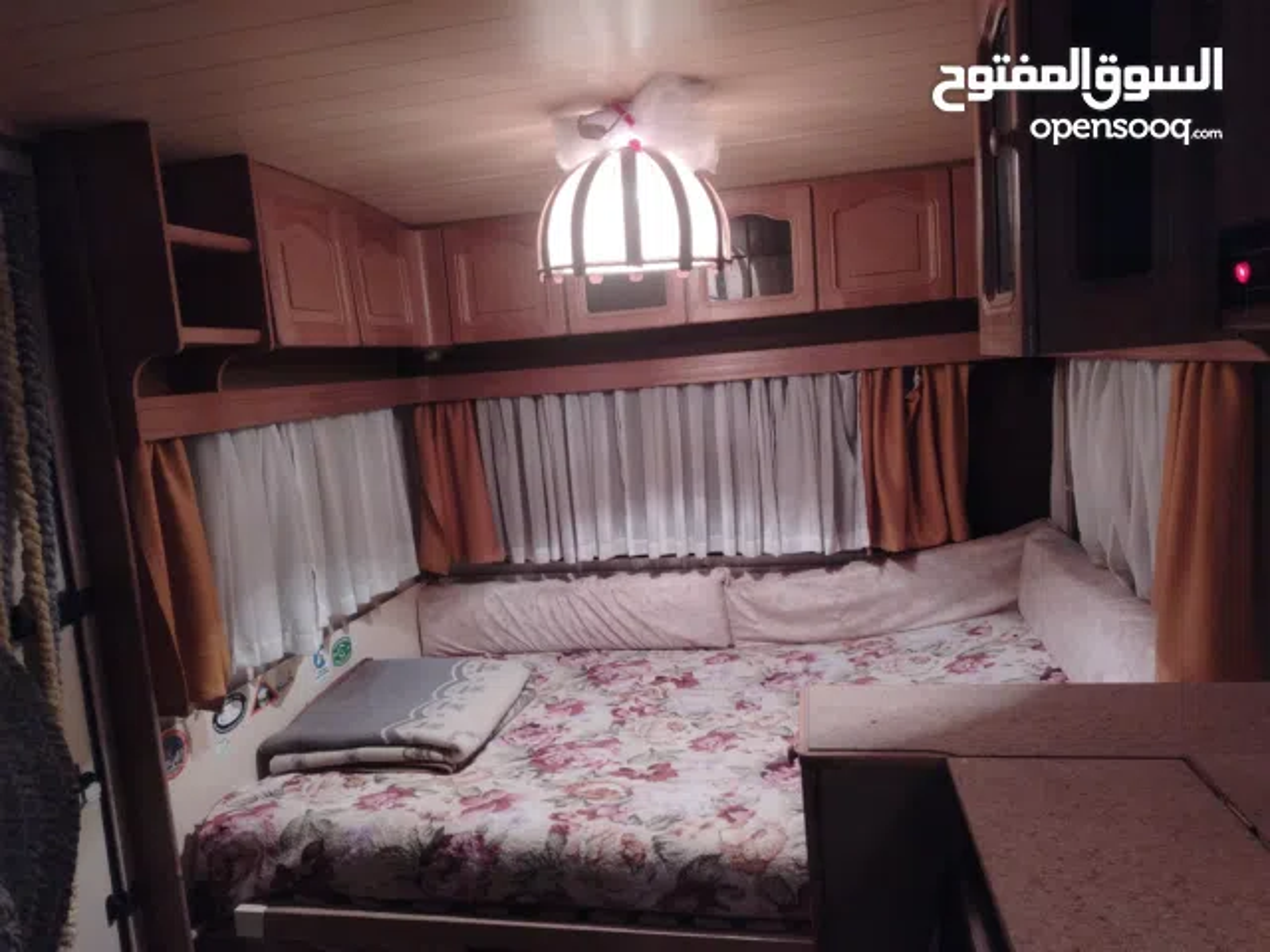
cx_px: 635
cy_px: 476
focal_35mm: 24
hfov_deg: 71.6
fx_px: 881
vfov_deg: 56.8
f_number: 1.75
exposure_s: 1/25
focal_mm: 5.25
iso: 650
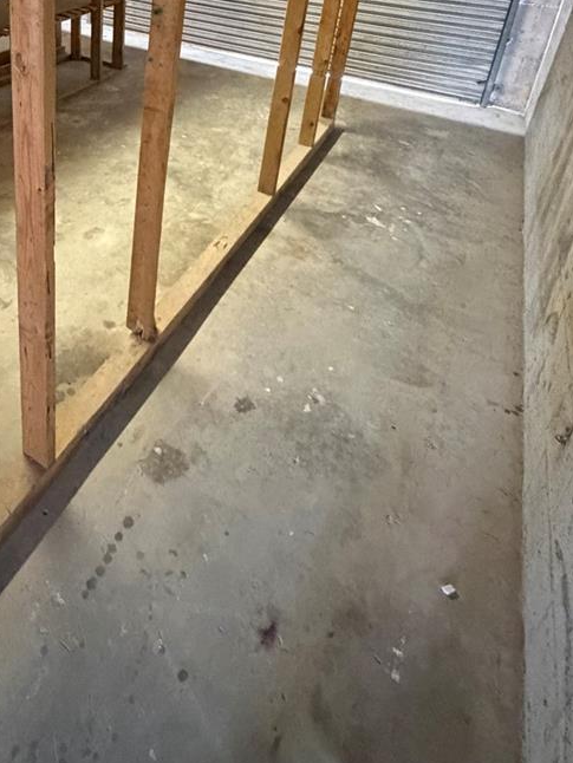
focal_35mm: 26
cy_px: 99
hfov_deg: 49.7
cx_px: 109
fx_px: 573
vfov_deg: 59.0
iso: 1250
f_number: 2.2
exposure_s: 1/40
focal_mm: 2.22
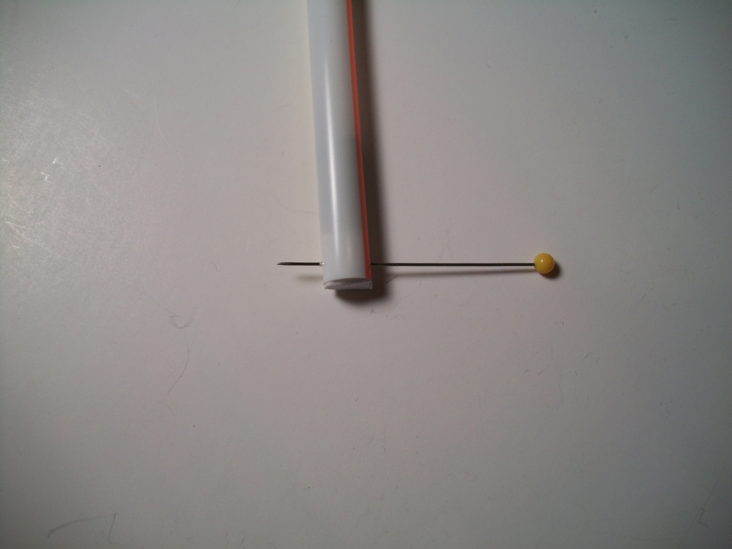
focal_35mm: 32
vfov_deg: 44.2
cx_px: 366
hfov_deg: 56.8
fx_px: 677
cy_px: 274
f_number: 2.9
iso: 80
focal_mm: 5.7
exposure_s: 1/80
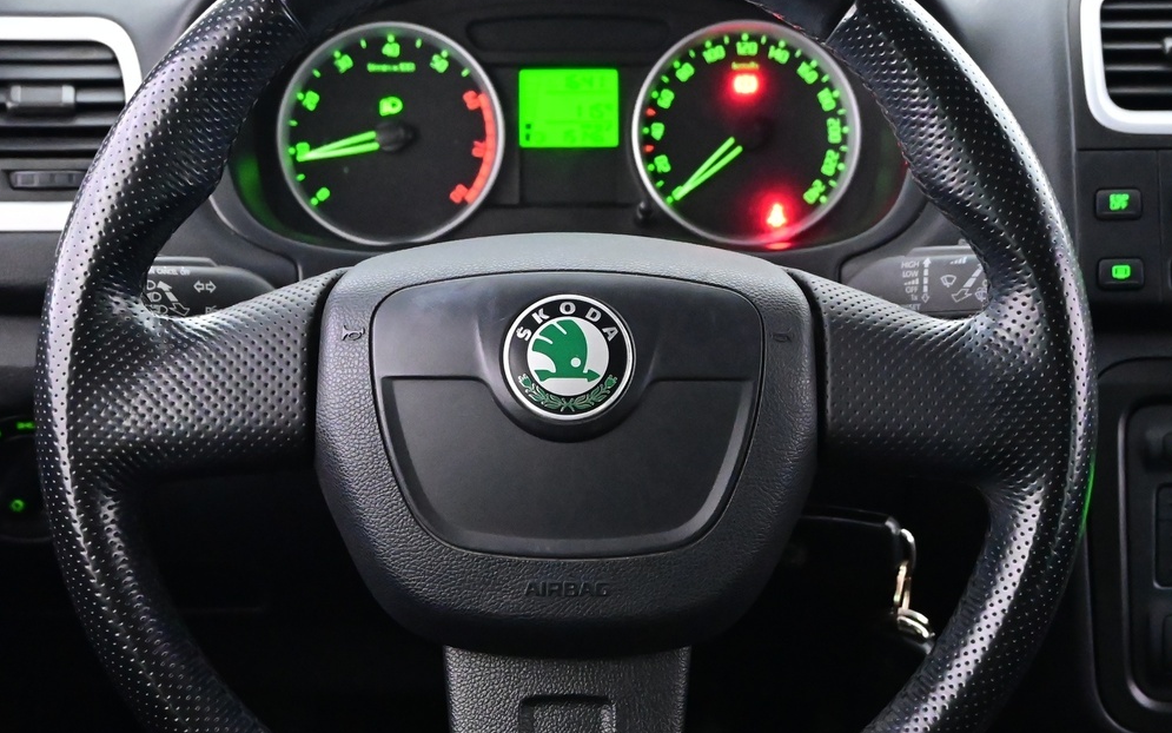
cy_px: 414
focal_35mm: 68
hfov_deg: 30.0
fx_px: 2185
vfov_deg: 19.0
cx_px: 577
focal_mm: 27.5
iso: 6400
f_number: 4.5
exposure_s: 1/25
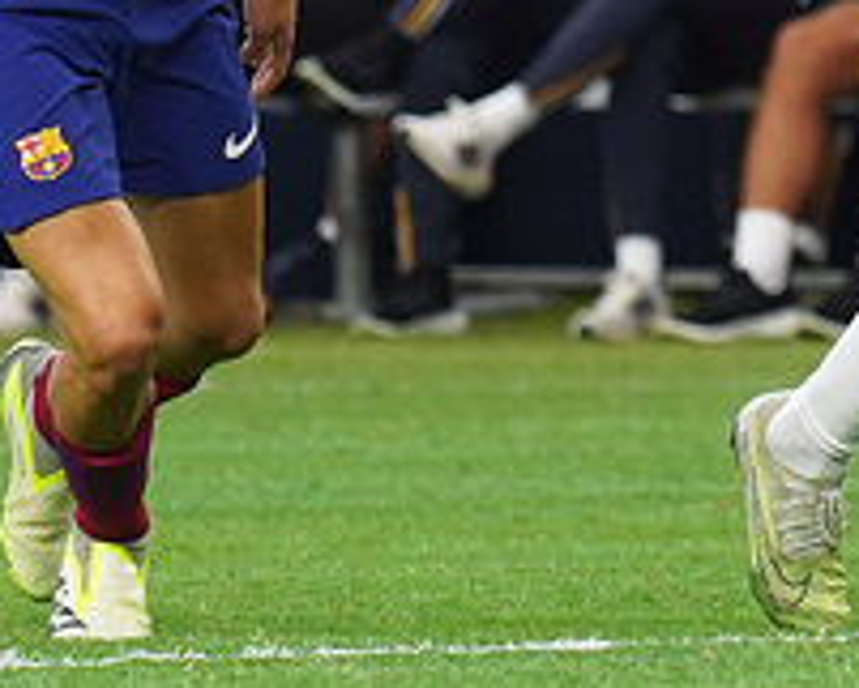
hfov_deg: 1.2
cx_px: 1026
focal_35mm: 1617
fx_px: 41129
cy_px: -188
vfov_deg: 1.0
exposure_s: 1/500
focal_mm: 289
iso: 2500
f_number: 5.6
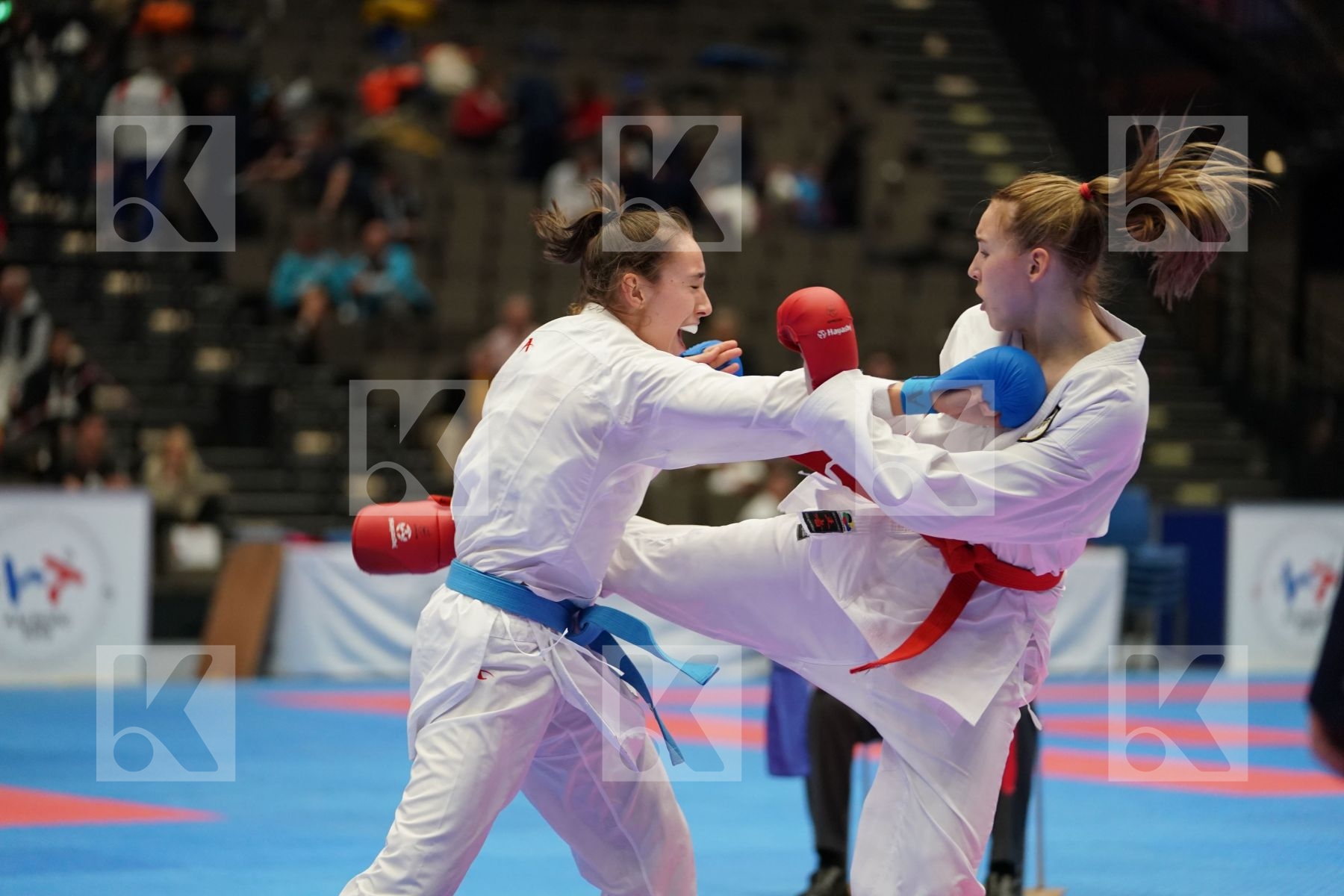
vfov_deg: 10.2
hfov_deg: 15.3
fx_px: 5002
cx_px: 672
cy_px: 448
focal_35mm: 134
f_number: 2.8
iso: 2500
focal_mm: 134
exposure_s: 1/1000
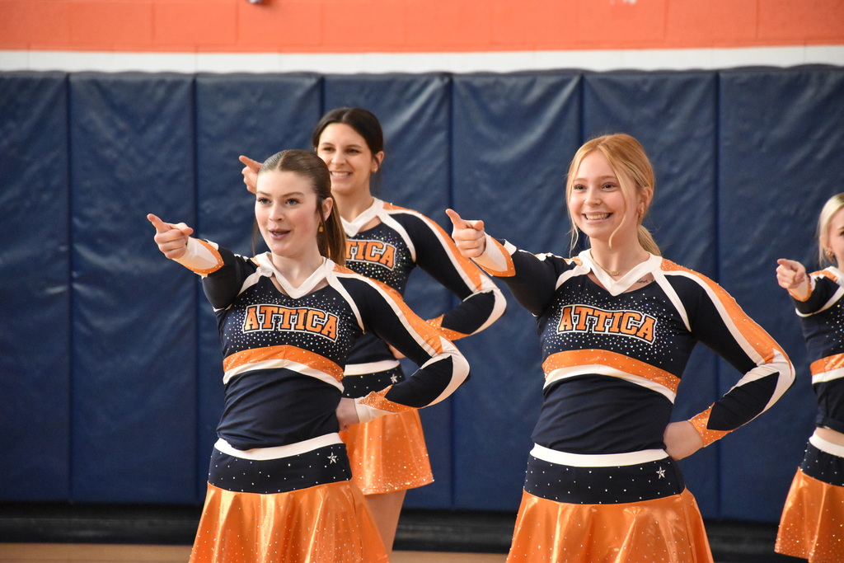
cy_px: 282
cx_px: 422
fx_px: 4924
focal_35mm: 210
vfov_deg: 6.5
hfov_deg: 9.8
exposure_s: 1/500
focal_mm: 140
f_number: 5.6
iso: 6400
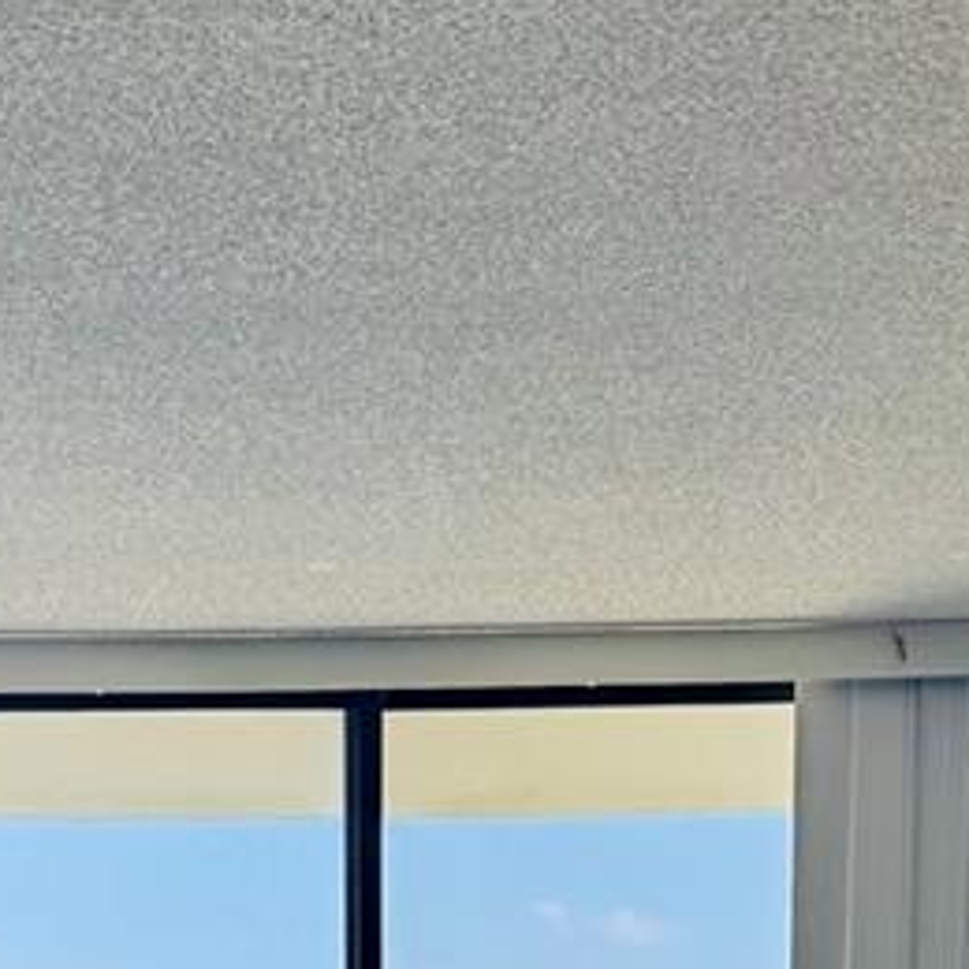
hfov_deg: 17.7
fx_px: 3104
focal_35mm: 98
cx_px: 373
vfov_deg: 15.2
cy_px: 1781
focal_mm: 6.76
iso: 80
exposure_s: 1/428
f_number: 1.78
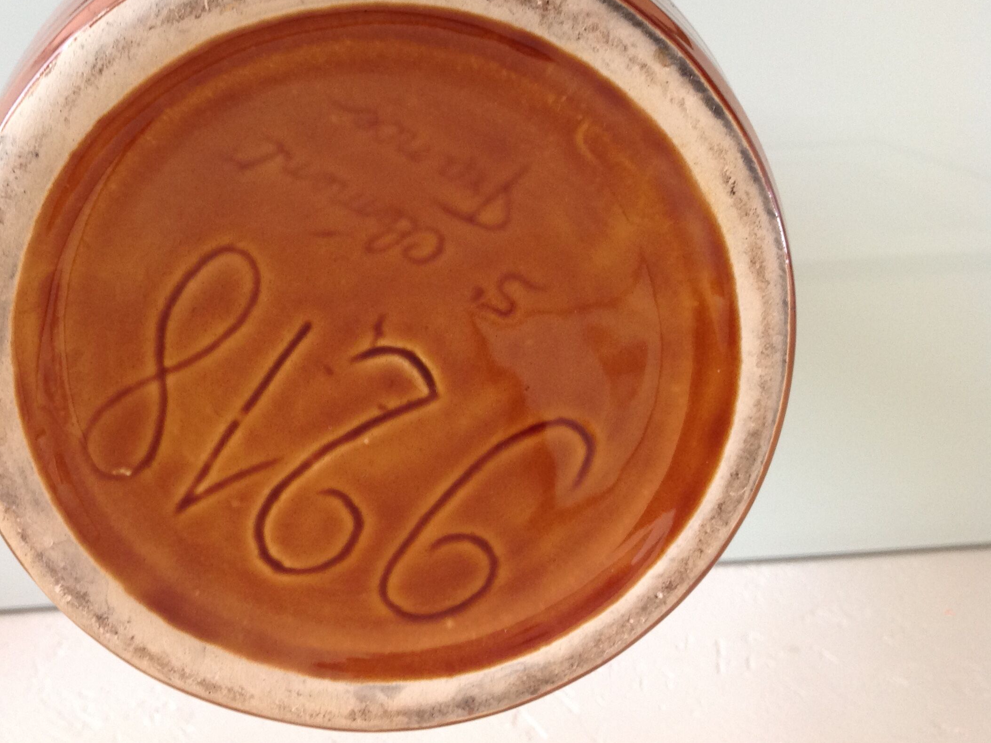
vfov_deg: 33.5
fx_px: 1231
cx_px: 384
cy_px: 293
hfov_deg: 43.6
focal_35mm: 43
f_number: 2.4
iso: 125
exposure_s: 1/15
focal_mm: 4.28
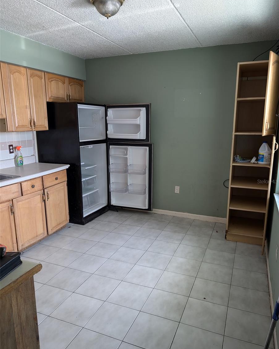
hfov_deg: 56.8
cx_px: 140
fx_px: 258
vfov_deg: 68.1
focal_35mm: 25
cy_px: 181
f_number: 1.68
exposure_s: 1/178
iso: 348
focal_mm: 6.9
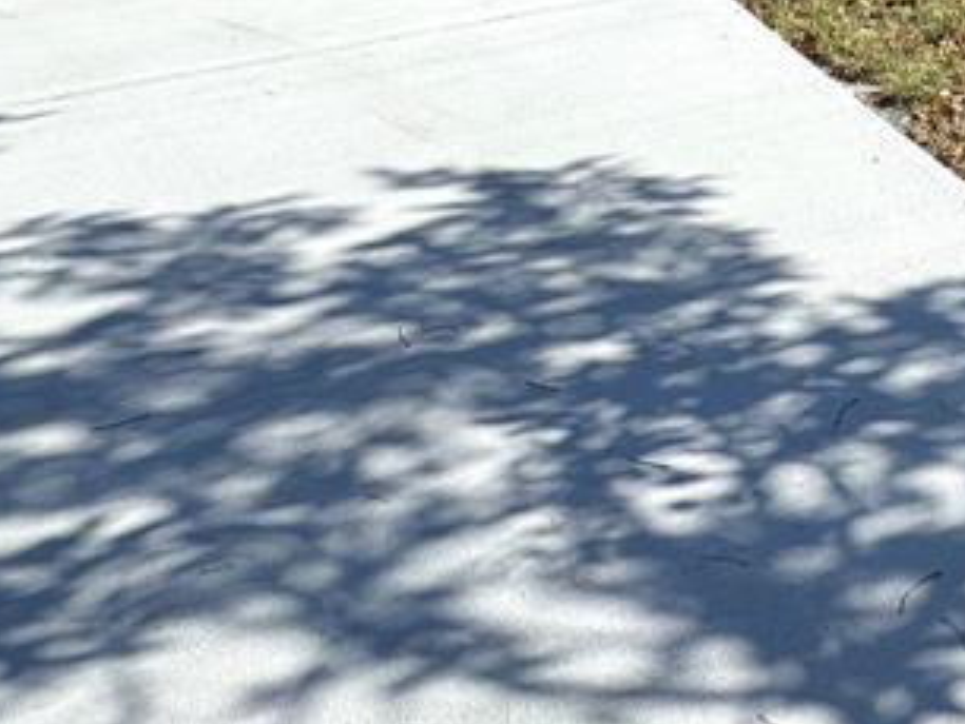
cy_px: -411
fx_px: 1311
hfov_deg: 38.8
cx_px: 778
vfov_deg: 23.5
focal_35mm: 47
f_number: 2.2
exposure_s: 1/1927
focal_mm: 2.22
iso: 40
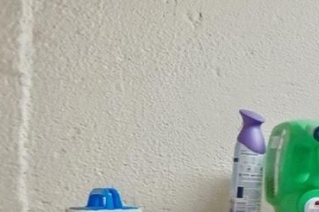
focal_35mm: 81
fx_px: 717
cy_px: 187
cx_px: 817
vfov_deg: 16.6
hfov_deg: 13.9
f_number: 4
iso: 100
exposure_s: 1/80
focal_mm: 10
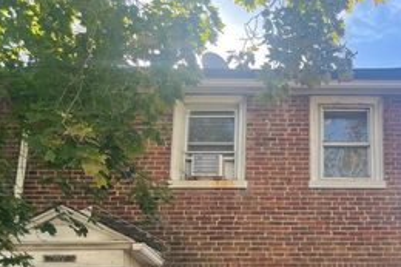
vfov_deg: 25.7
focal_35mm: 50
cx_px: 324
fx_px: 557
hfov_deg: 38.1
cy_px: 263
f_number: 1.6
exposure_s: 1/545
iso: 32
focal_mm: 5.1
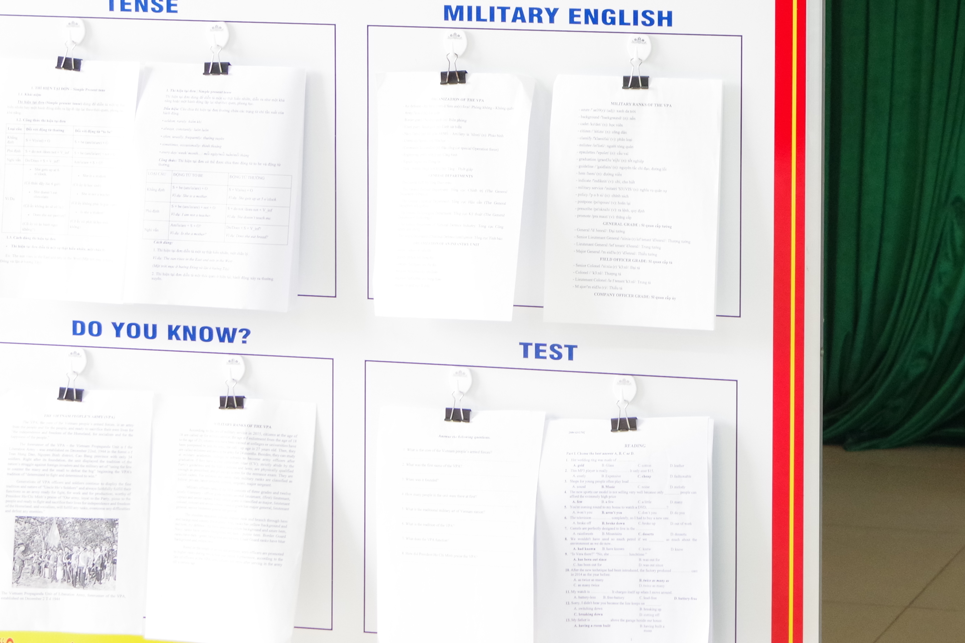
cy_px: -34
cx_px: 911
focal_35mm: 120
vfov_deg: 11.3
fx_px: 3216
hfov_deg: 16.8
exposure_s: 1/100
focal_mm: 36
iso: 1600
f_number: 5.6
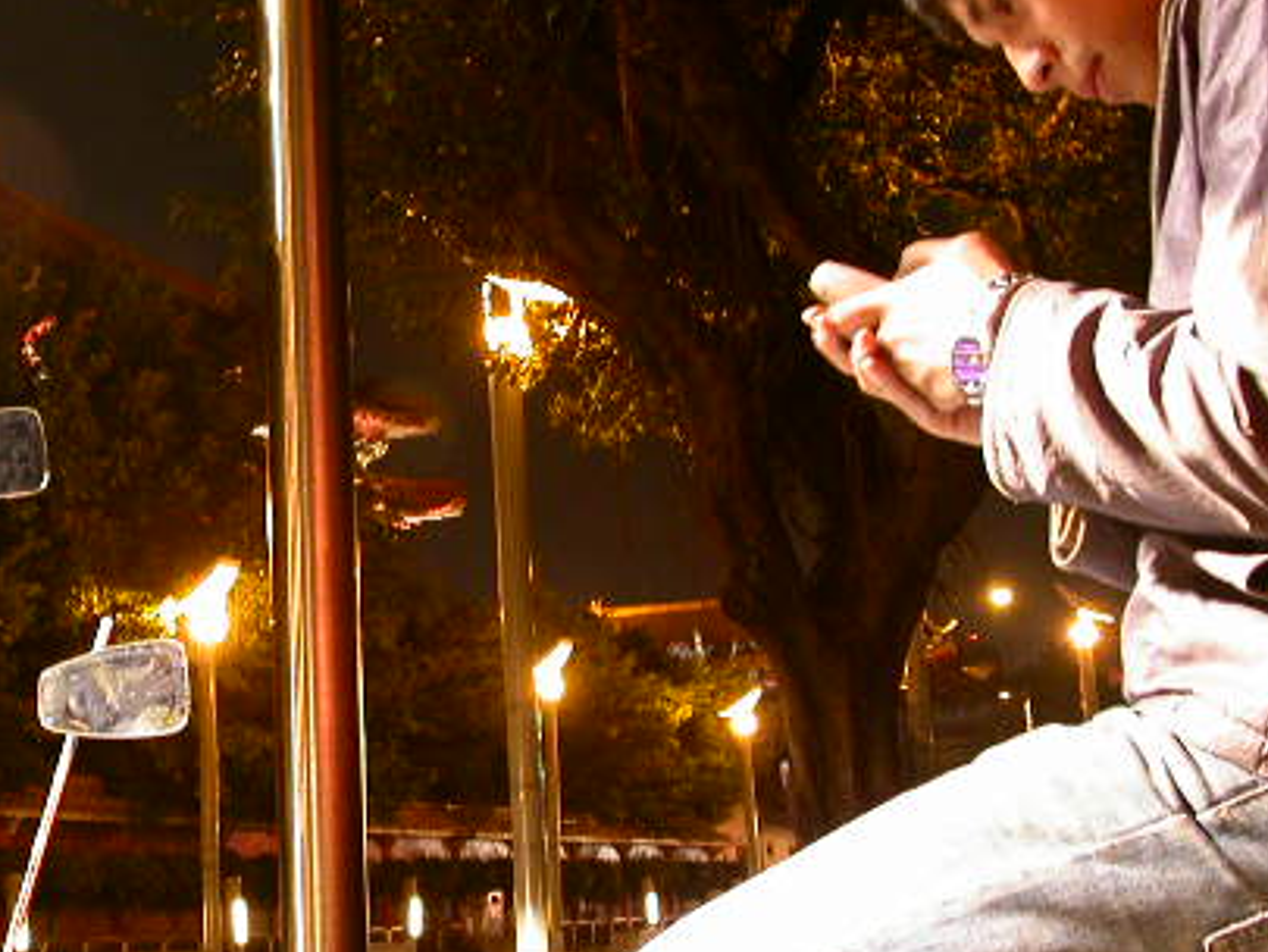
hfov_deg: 31.6
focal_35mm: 60
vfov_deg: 24.4
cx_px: 316
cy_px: 467
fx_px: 2198
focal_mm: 7.85
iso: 198
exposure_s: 1/2.4
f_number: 2.6
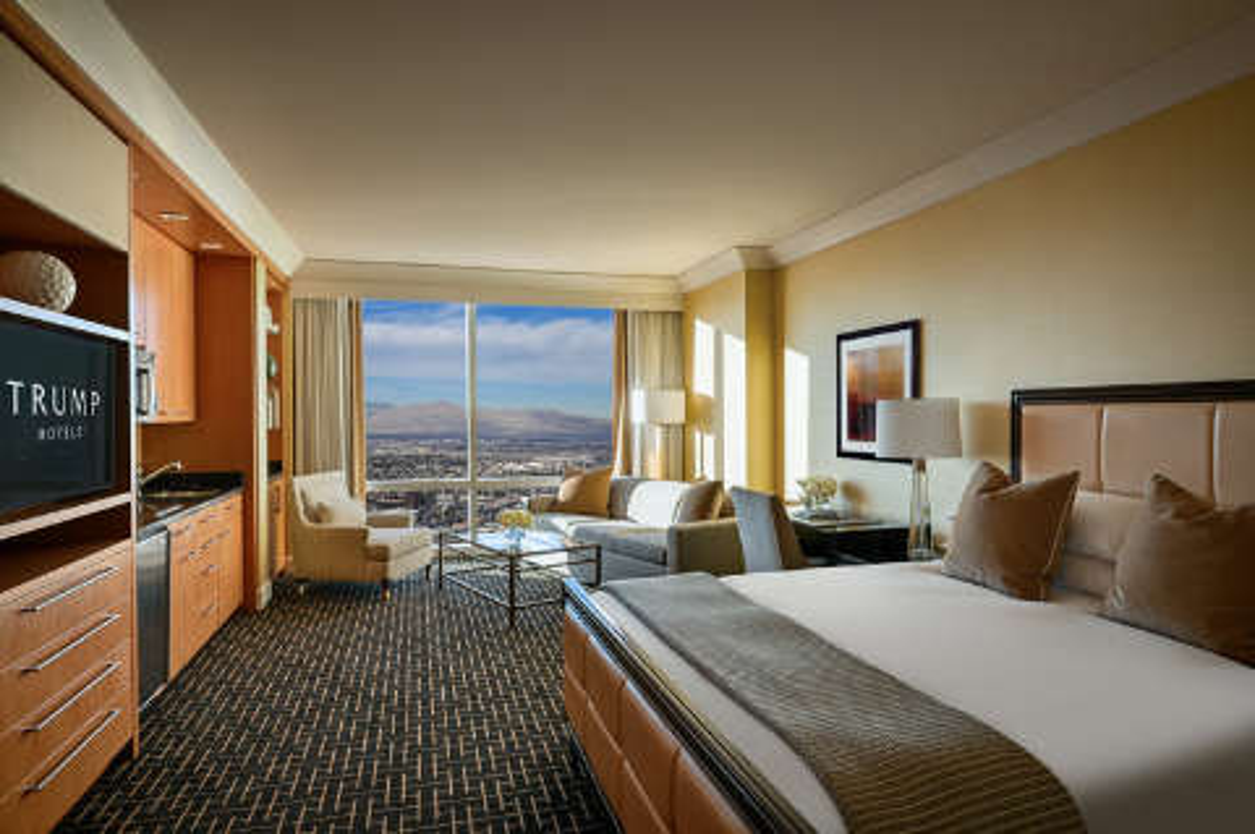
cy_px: 417
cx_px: 628
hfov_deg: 82.6
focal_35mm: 20
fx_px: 714
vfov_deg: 60.6
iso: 400
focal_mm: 20.5
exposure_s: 1
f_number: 16
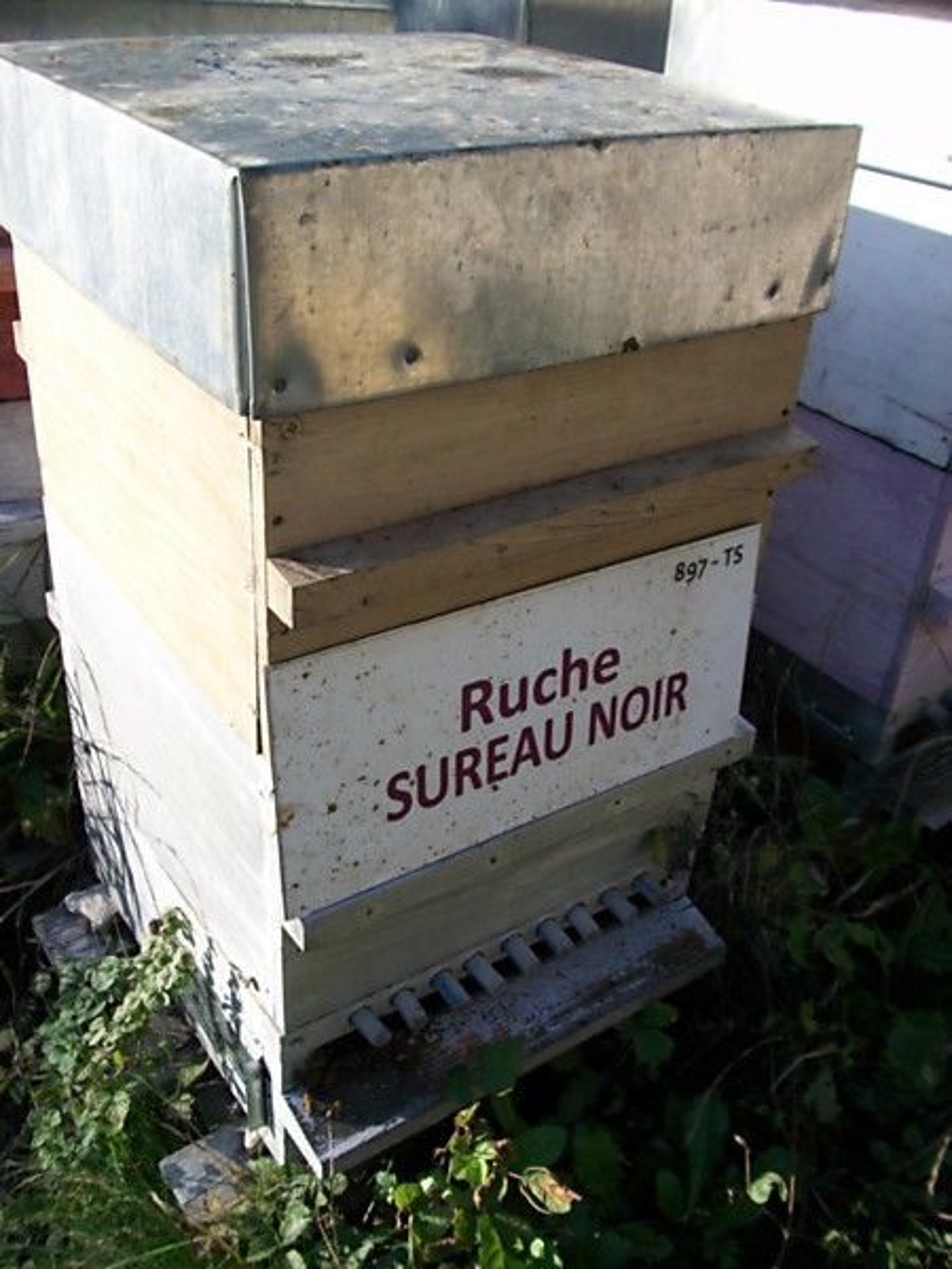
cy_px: 634
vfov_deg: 56.8
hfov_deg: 44.2
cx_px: 476
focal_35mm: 32
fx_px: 1173
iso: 80
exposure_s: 1/400
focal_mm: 5.7
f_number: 2.9
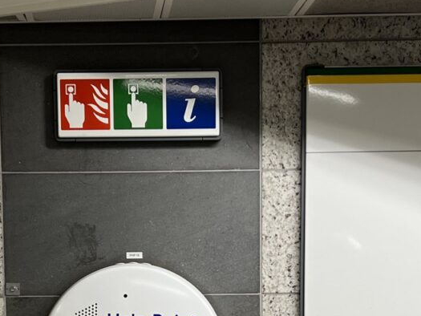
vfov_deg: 18.8
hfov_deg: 25.6
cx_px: 167
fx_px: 925
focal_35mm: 76
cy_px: 323
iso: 125
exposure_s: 1/100
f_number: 1.5
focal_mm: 5.7
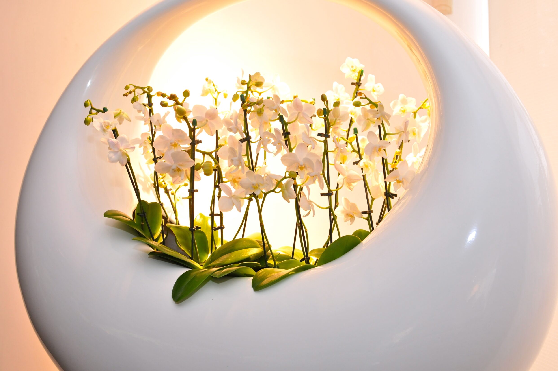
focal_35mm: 37
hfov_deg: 51.9
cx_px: 280
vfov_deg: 35.8
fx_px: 573
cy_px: 183
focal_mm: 24
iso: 800
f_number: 5.6
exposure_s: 1/100
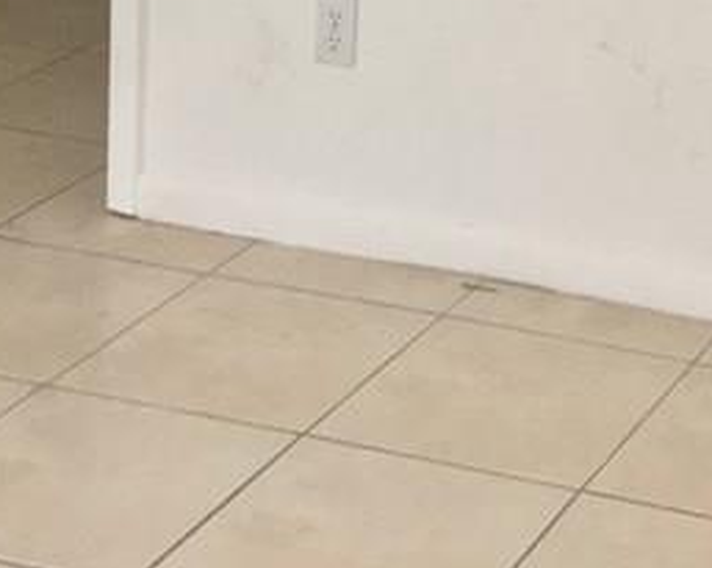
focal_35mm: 113
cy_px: -446
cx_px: 806
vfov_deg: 12.5
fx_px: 2378
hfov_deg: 16.5
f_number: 2.2
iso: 200
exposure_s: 1/30
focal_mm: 4.15
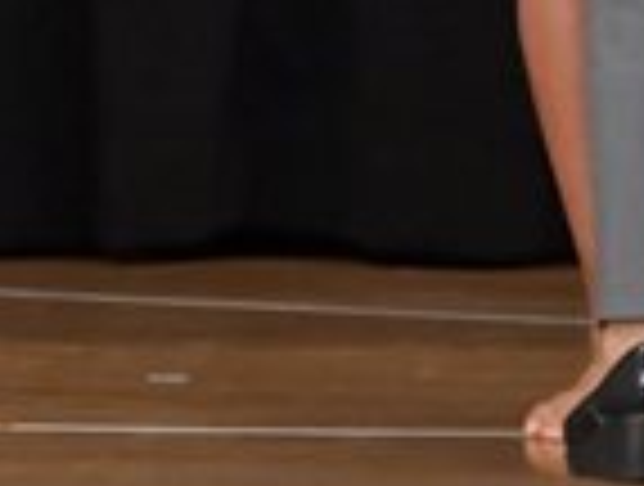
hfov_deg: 1.6
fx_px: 23258
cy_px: -644
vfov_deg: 1.2
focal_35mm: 1247
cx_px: -930
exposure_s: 1/400
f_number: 5.6
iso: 6400
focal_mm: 160
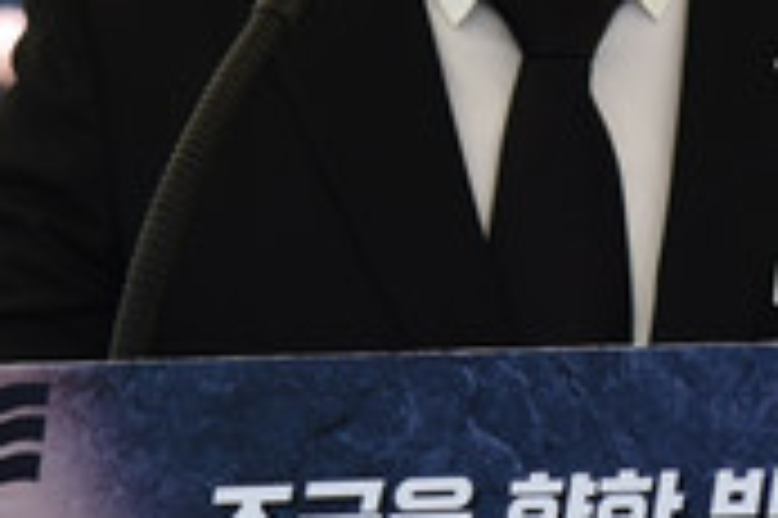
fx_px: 7492
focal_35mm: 347
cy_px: -77
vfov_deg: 3.9
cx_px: 688
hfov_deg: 5.9
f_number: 5.6
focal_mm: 100
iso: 1000
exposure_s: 1/125
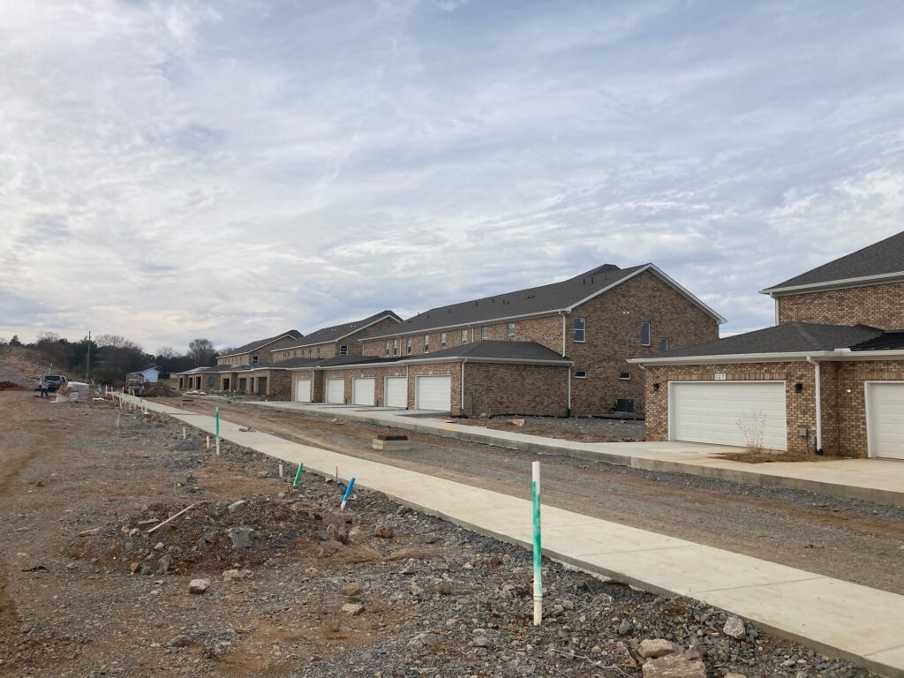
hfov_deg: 63.4
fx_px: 731
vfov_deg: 49.7
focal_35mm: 28
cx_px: 452
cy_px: 339
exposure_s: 1/2288
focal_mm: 3.99
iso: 20
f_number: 1.8
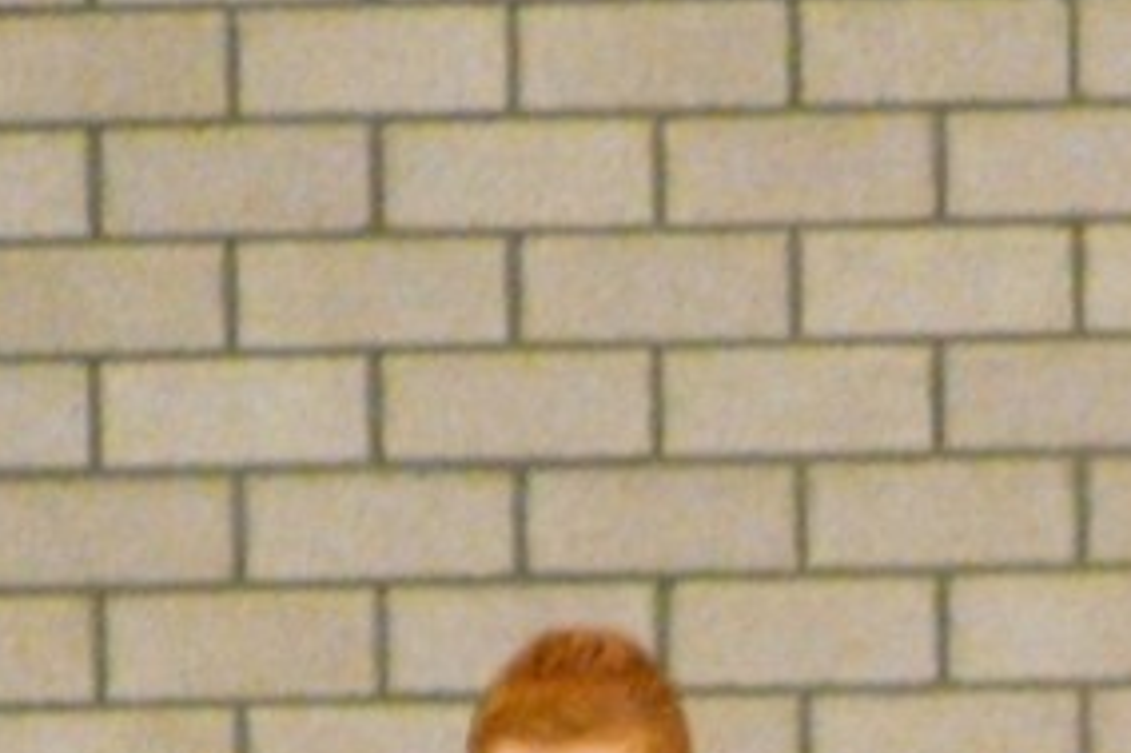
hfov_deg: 1.8
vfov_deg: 1.2
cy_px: 1386
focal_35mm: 1159
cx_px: 1804
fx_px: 36389
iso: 800
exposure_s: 1/40
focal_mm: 50.7
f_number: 3.6
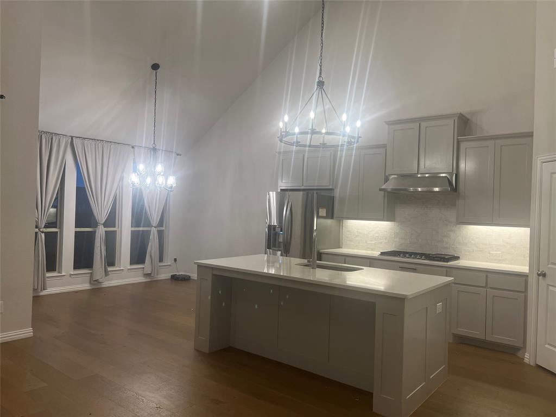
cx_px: 278
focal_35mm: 26
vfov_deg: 53.1
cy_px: 208
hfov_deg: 67.3
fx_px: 418
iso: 80
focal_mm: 5.7
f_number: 1.5
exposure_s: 1/120
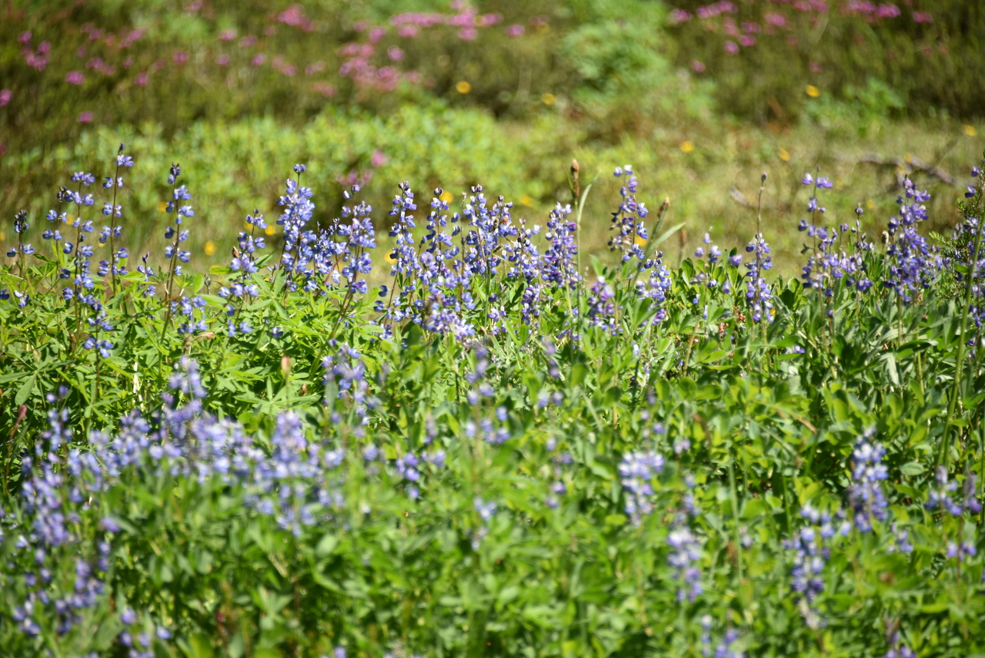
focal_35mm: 300
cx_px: 492
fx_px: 8210
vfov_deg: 4.6
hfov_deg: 6.9
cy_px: 329
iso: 280
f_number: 5.6
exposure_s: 1/640
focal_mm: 300
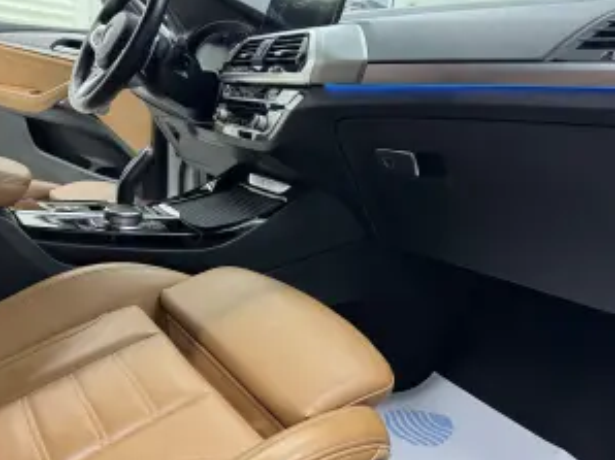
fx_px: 515
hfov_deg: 61.7
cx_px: 295
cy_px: 212
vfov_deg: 48.1
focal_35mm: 29
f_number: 1.78
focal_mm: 6.76
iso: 640
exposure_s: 1/50
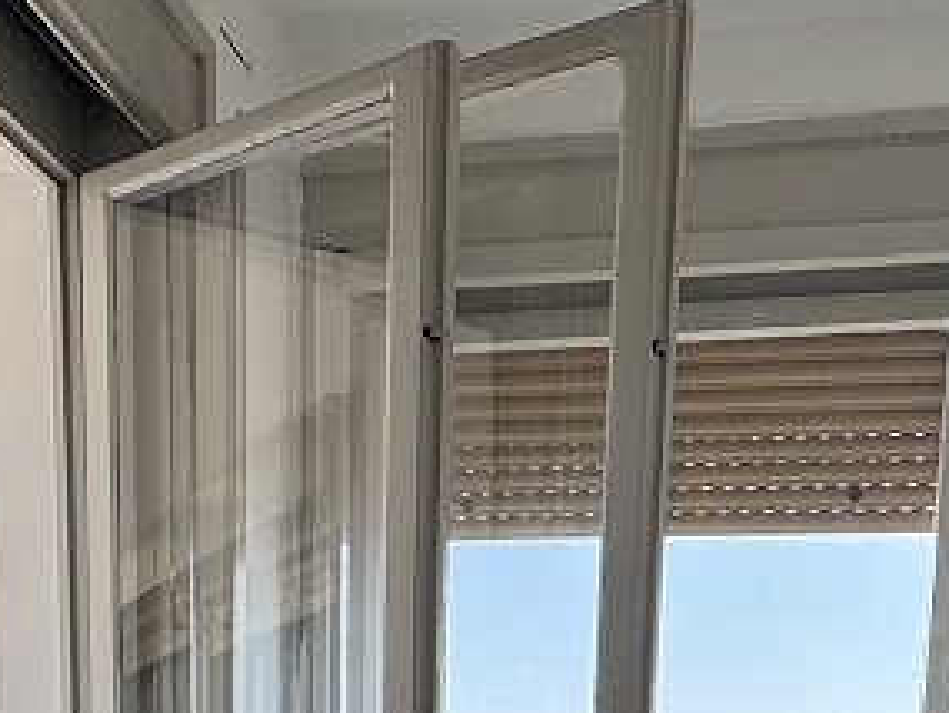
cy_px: 1223
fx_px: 1618
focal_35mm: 59
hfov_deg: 32.7
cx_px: 433
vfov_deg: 19.6
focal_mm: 2.22
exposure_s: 1/226
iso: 40
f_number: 2.2
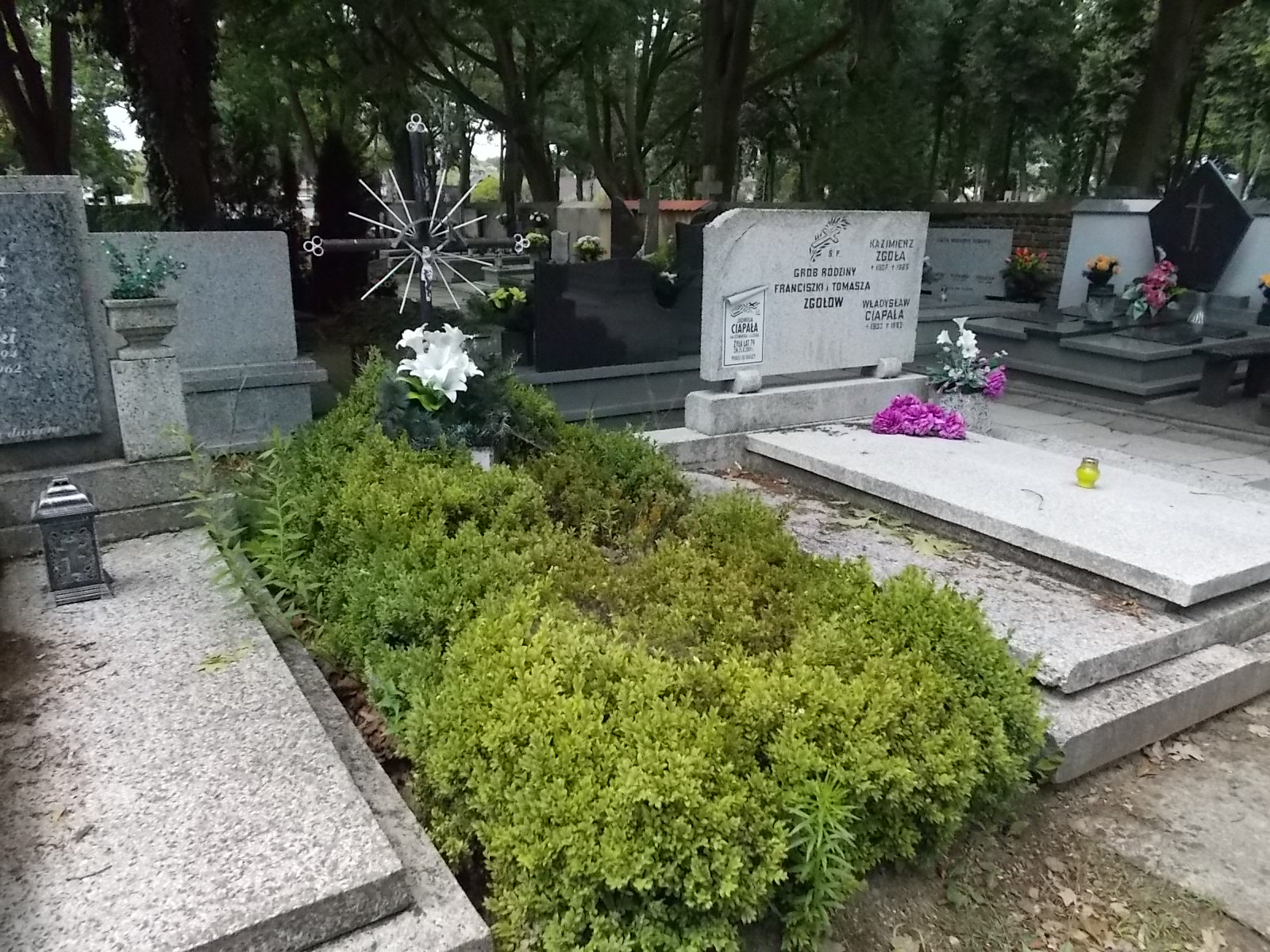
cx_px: 635
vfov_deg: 53.1
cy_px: 476
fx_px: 954
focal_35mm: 26
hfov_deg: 67.3
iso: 400
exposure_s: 1/250
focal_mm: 4.6
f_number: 8
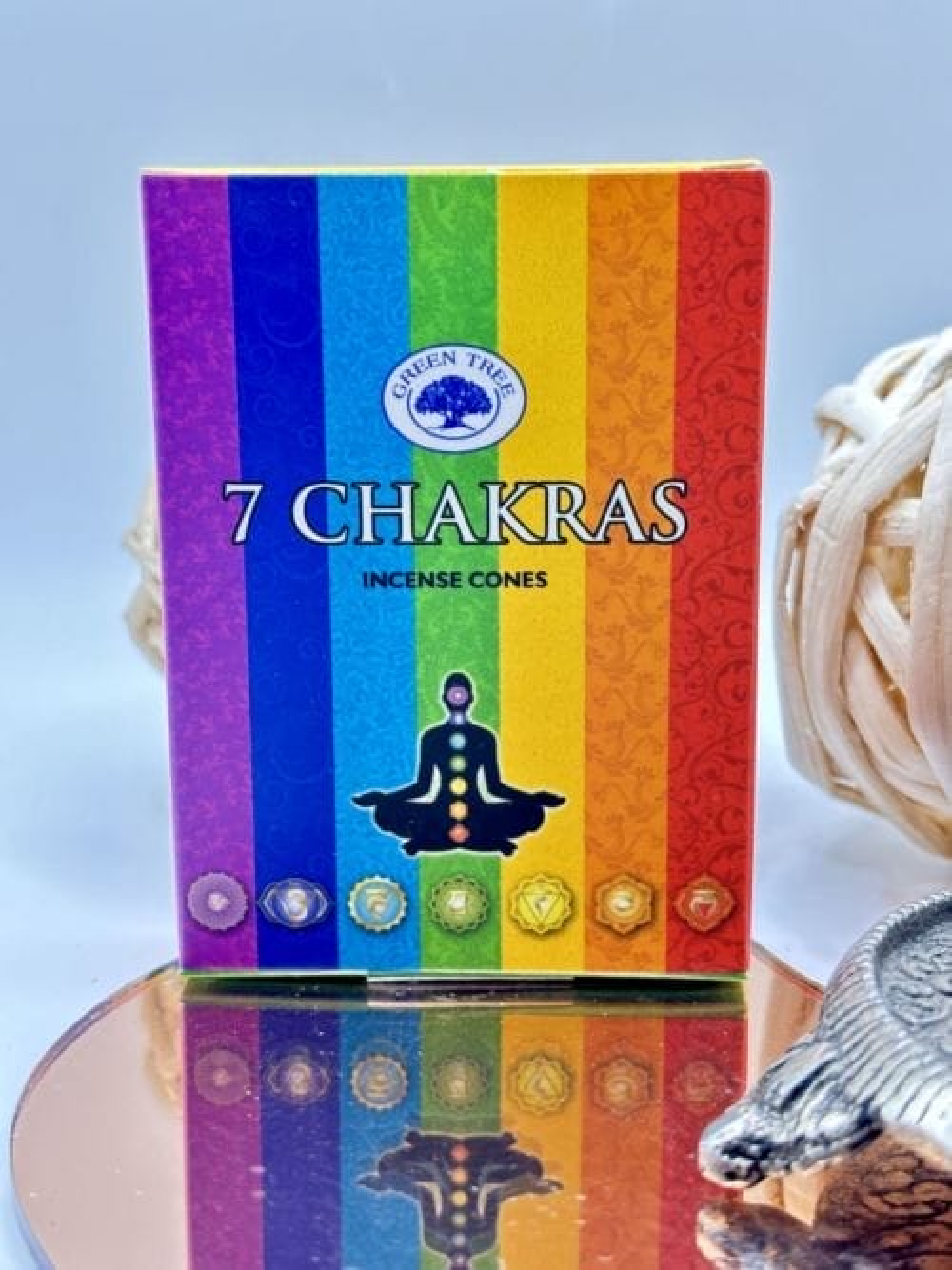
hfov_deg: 28.0
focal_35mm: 52
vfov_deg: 36.8
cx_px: 476
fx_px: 1907
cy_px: 635
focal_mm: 5.96
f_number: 1.6
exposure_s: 1/50
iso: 64
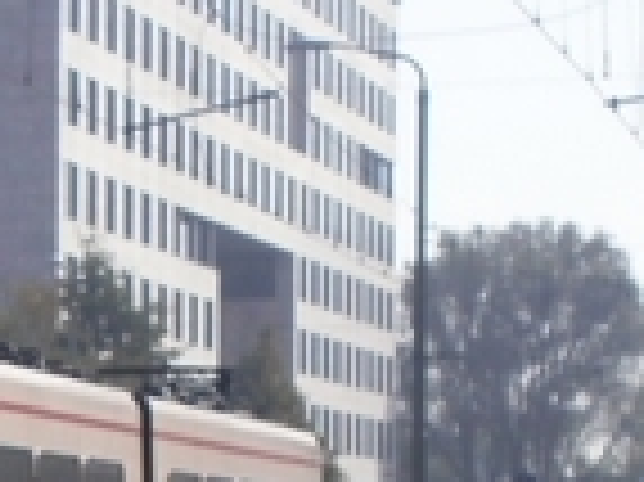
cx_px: -567
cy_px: 617
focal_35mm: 247
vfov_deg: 6.0
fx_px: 4591
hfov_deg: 7.7
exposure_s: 1/500
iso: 100
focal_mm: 10.3
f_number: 5.9
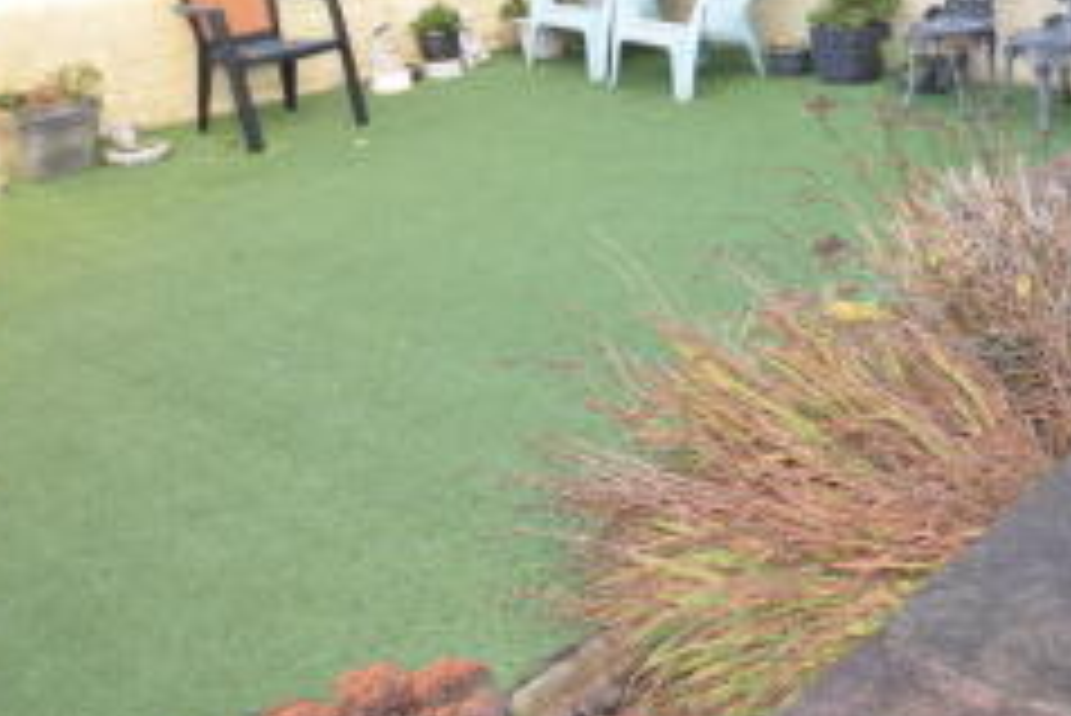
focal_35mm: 45
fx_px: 1340
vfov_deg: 29.3
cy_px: 160
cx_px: 936
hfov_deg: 40.7
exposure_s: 1/125
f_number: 5.6
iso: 280
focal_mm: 15
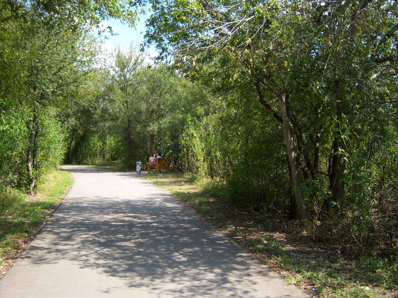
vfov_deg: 39.7
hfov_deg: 51.4
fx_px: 414
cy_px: 149
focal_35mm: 36
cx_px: 199
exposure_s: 1/500
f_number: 2.8
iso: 80
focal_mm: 7.5
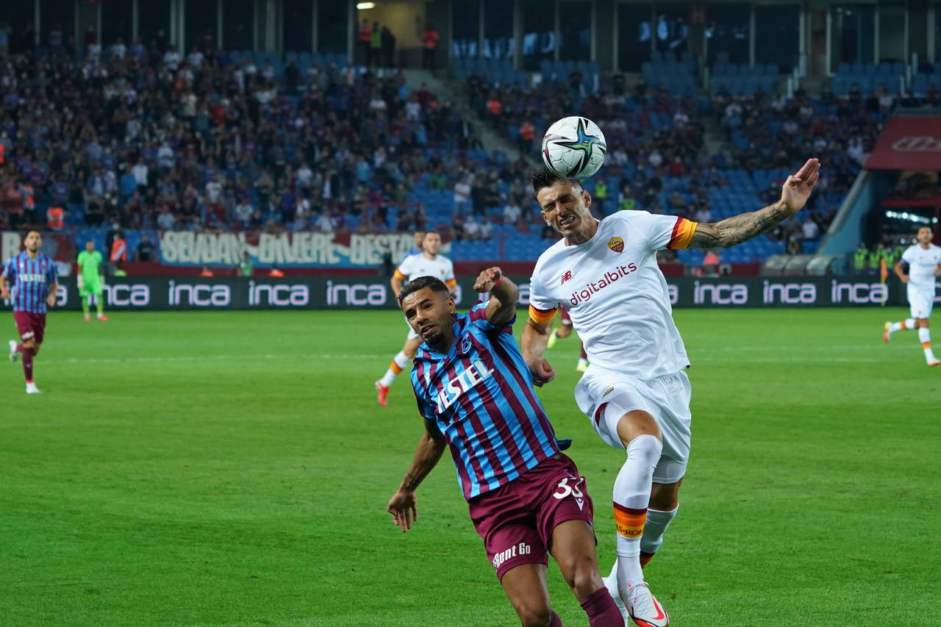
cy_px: 314
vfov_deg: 9.1
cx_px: 470
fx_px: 3920
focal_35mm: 150
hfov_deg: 13.7
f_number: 5
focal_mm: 100
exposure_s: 1/1000
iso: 2000
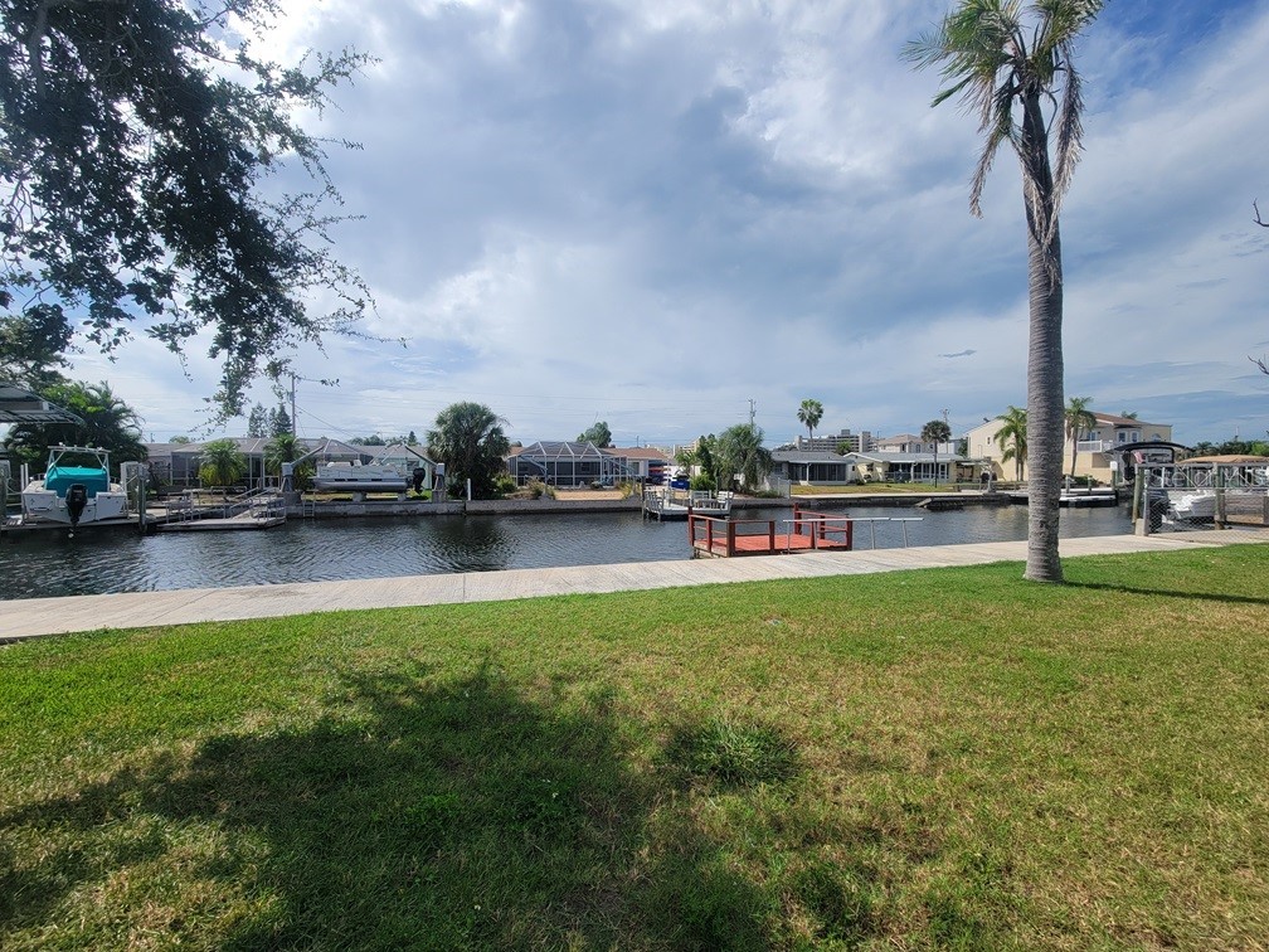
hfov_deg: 106.2
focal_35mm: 13
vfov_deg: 89.9
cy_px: 476
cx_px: 634
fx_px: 477
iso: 50
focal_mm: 2.2
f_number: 2.2
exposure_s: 1/2701
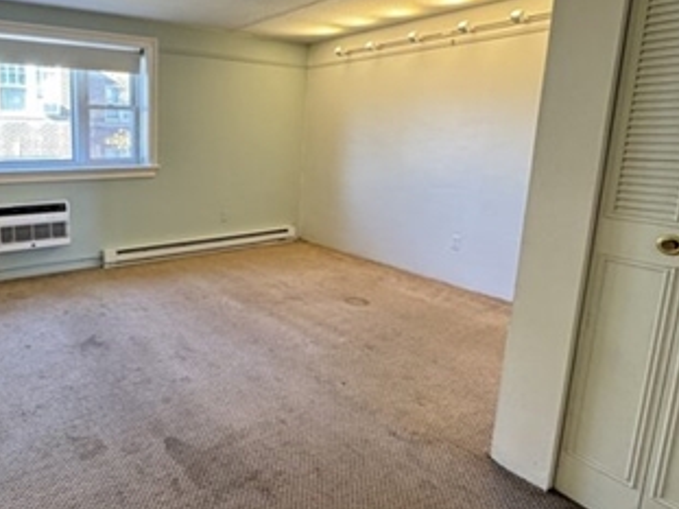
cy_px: 202
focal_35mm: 23
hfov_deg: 69.5
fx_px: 451
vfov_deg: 58.3
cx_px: 178
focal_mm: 2.22
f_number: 2.2
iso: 200
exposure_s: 1/60
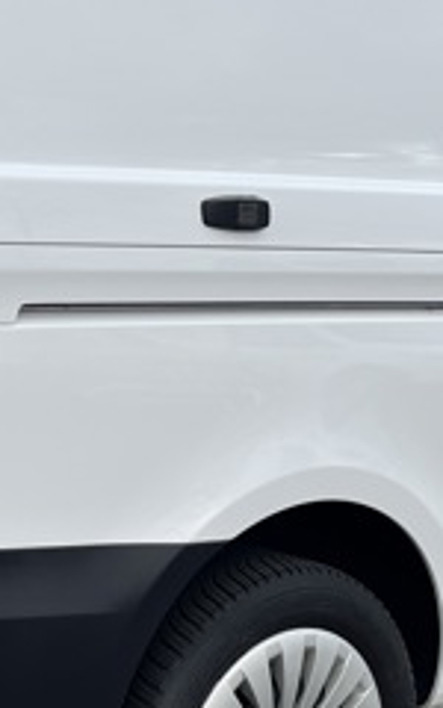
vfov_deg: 22.5
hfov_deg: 14.2
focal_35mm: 92
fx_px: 1777
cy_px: 304
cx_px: 189
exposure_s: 1/200
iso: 40
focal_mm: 5.1
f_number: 1.6
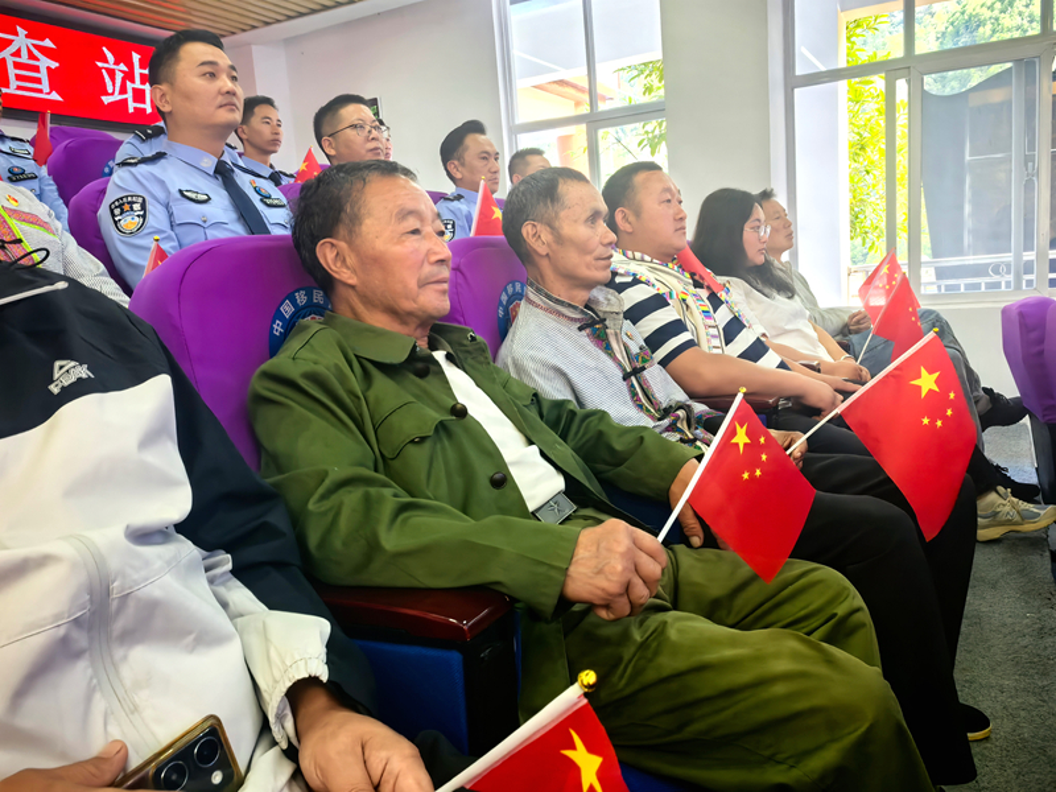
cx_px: 528
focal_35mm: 27
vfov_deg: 51.4
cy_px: 396
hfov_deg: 65.3
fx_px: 824
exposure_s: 1/50
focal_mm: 5.75
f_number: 4
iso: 320
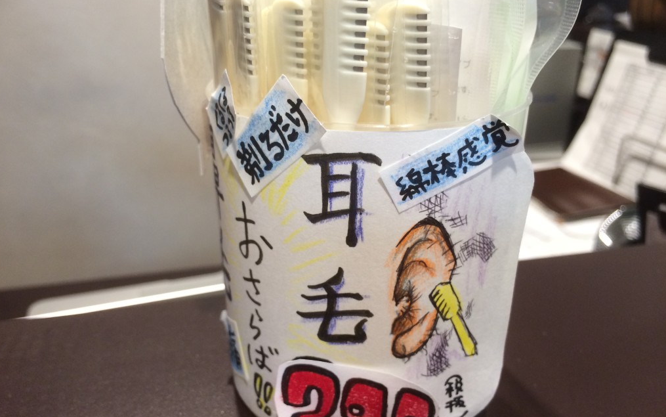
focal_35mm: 31
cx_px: 331
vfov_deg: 40.6
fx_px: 563
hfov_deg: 61.2
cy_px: 204
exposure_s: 1/30
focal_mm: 4.15
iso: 50
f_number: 2.2
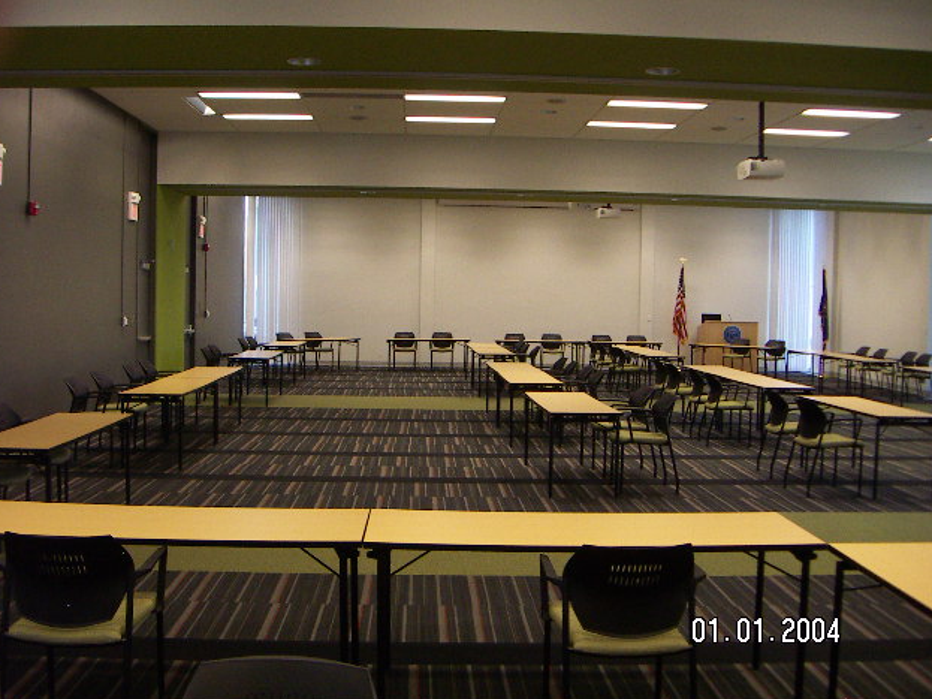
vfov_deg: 38.7
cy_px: 347
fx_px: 996
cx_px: 456
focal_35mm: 37
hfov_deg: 50.1
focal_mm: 4.7
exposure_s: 1/50
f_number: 2.8
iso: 125
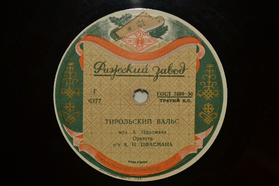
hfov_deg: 24.6
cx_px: 140
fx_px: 639
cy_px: 93
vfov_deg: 16.6
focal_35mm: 82
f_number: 5.6
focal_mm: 55
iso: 100
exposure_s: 1/60
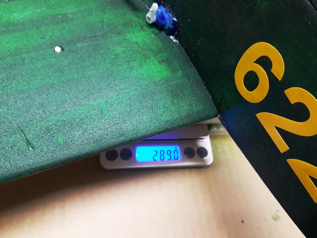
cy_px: 119
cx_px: 158
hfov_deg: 65.3
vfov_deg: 51.4
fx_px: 247
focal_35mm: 27
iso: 250
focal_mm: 3.6
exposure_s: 1/17
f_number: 1.9
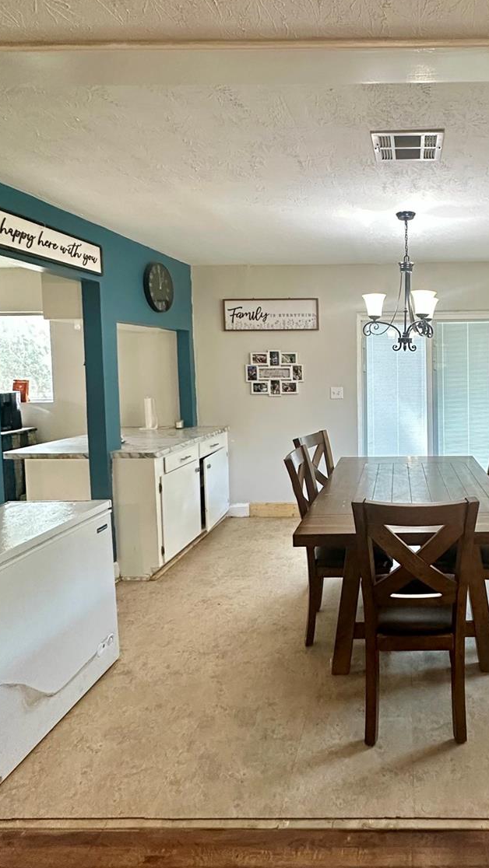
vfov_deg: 83.6
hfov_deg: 50.0
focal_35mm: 21
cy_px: 388
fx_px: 484
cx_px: 399
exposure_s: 1/60
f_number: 2.2
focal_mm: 2.22
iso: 640
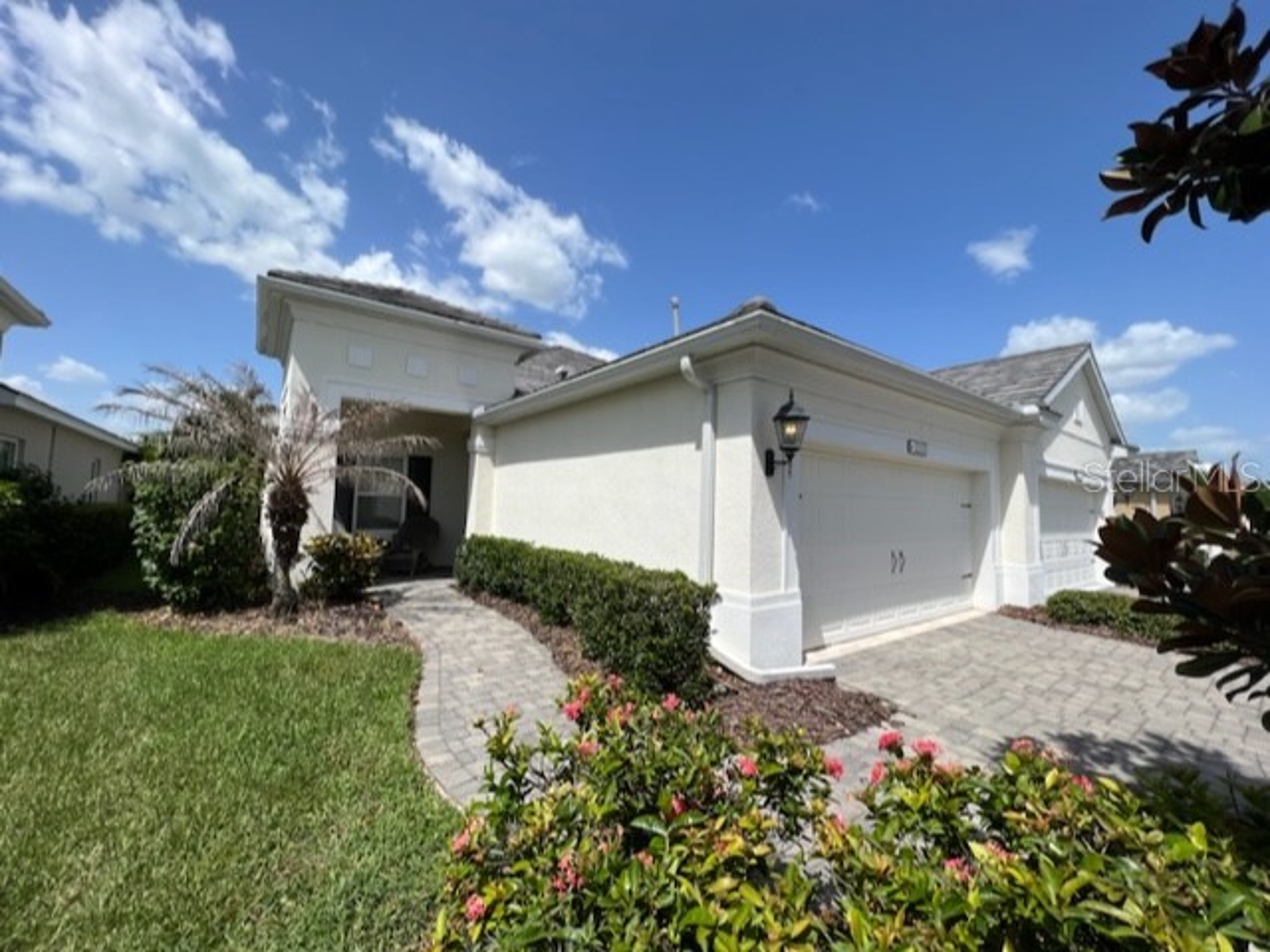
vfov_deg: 89.9
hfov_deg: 106.2
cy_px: 476
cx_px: 635
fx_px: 477
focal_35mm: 13
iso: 32
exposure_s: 1/2538
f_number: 1.8
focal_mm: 1.57
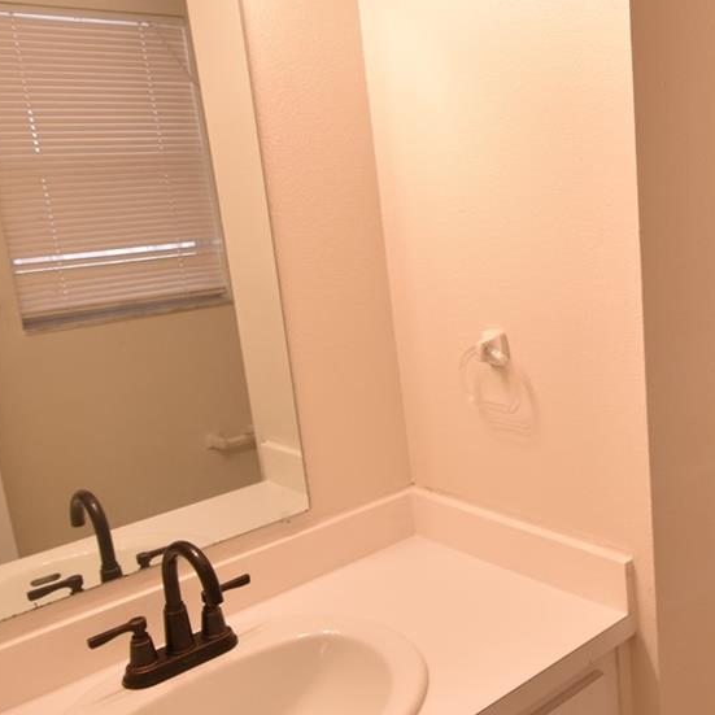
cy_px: 348
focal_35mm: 37
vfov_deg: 44.9
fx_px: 865
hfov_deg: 41.4
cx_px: 645
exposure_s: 1/80
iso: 400
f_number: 4.5
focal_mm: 10
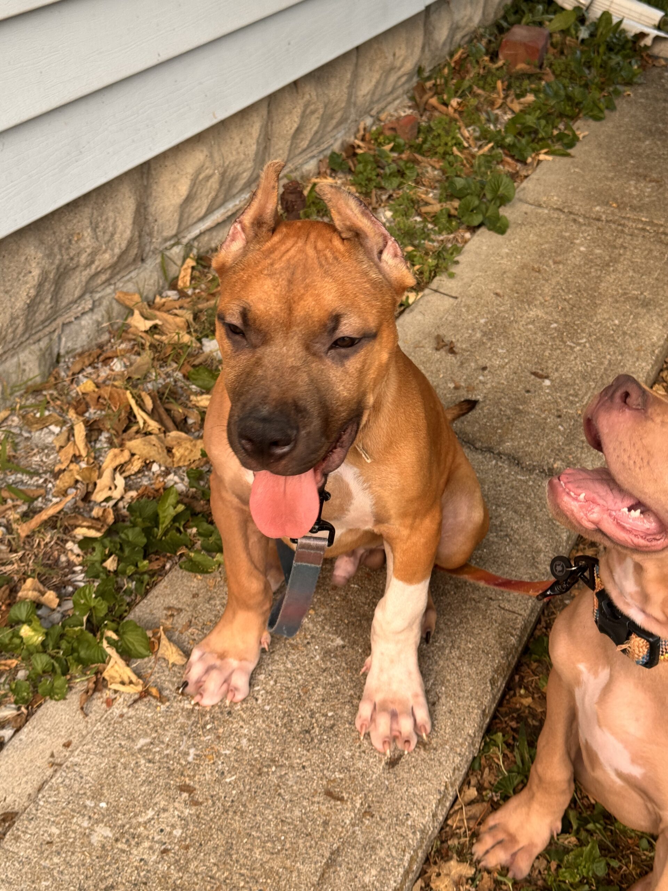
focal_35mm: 48
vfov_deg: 39.7
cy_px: 446
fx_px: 1235
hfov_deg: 30.3
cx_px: 334
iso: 100
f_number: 1.78
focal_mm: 6.76
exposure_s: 1/87
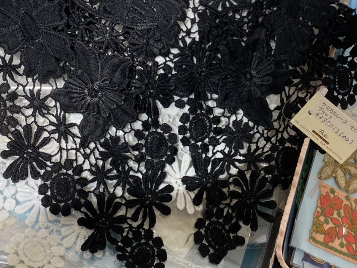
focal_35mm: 47
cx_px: 169
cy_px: 117
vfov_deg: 30.8
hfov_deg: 40.4
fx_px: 485
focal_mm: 4.25
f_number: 1.8
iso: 100
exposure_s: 1/100
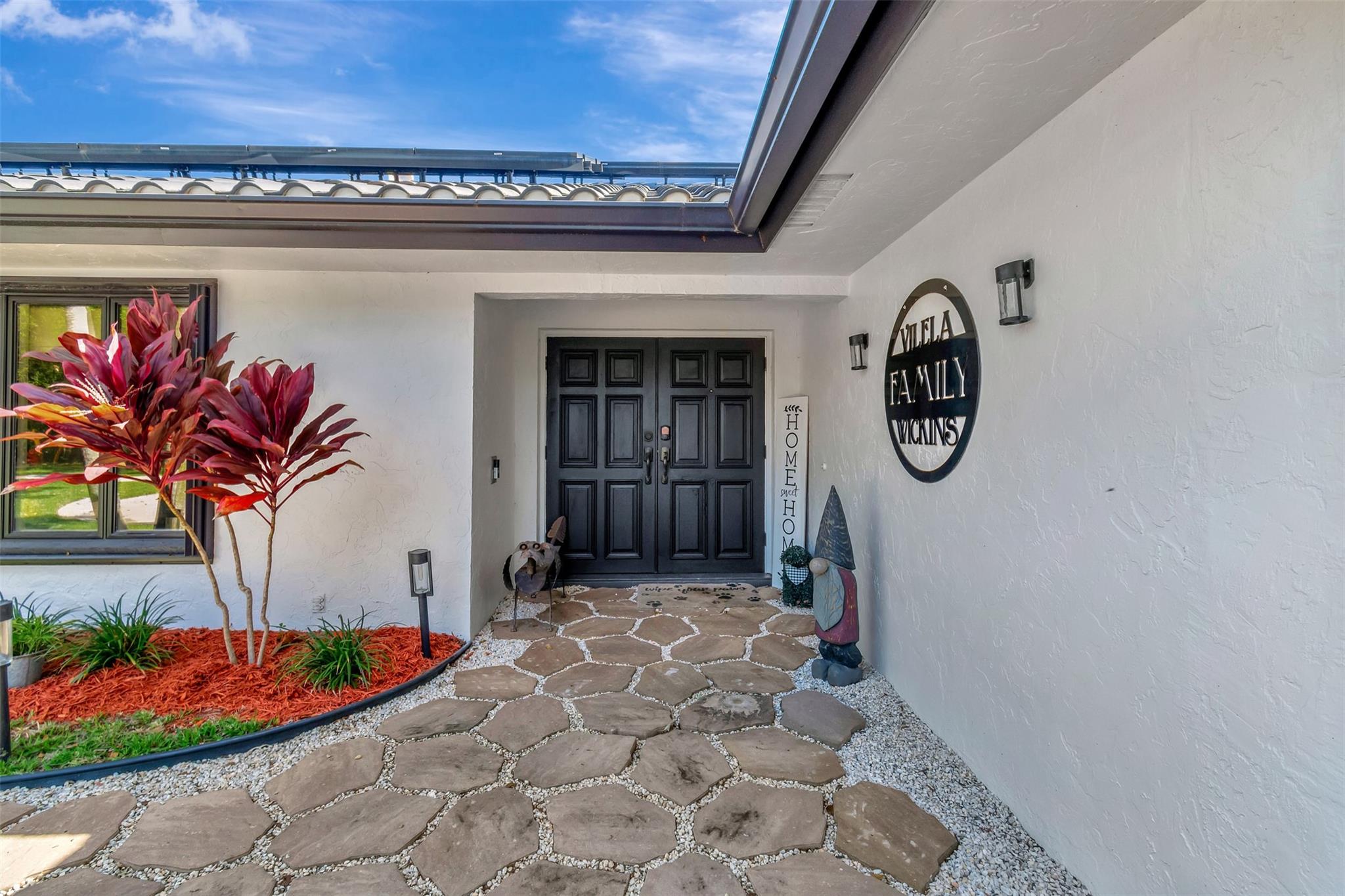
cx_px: 672
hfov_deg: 100.4
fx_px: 560
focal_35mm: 15
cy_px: 448
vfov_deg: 77.3
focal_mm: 10
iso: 500
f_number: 8
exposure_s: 1/250
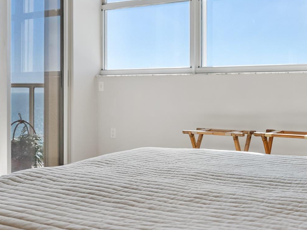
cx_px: 135
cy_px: 73
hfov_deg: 35.5
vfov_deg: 26.8
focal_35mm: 54
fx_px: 479
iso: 1250
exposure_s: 1/1600
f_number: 4.5
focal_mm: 35
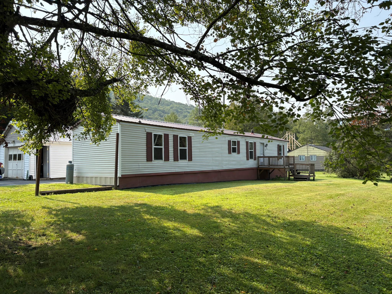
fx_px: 294
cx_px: 196
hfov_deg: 67.3
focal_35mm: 26
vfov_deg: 53.1
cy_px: 147
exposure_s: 1/1953
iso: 64
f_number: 1.6
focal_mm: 5.96
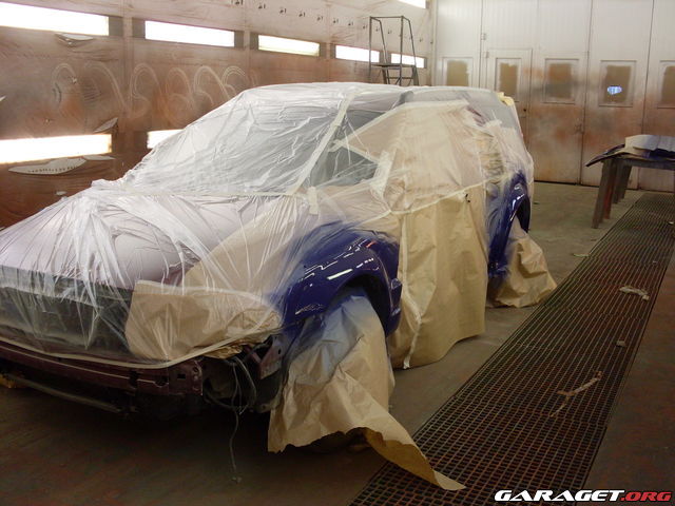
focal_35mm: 38
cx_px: 338
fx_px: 741
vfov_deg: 37.7
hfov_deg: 49.0
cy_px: 253
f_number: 2.8
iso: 100
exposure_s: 1/45
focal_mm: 6.3
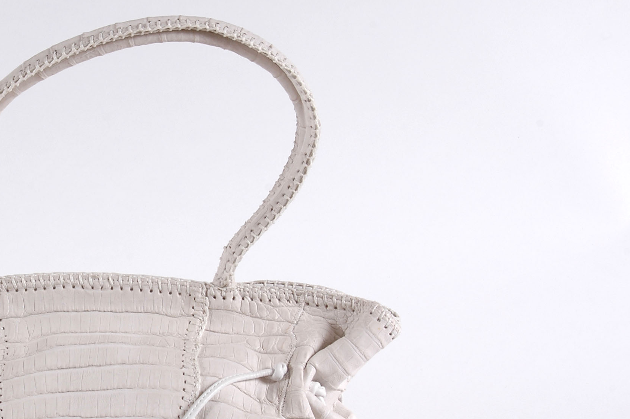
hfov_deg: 18.7
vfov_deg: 12.6
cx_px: 98
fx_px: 1888
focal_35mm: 108
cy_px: 285
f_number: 20
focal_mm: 40
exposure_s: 1/100
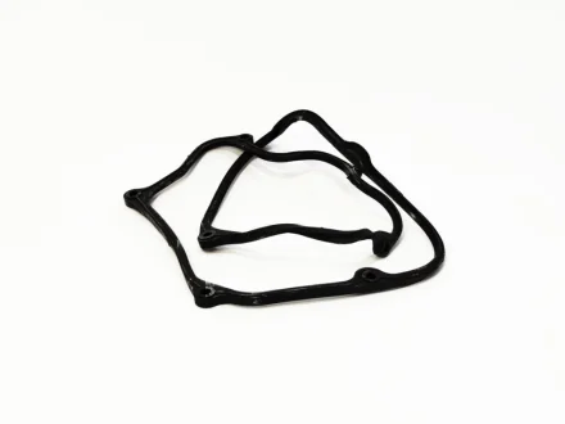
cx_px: 282
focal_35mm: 51
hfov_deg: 37.5
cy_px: 212
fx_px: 832
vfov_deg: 28.6
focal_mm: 6.22
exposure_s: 1/100
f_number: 2.2
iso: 194
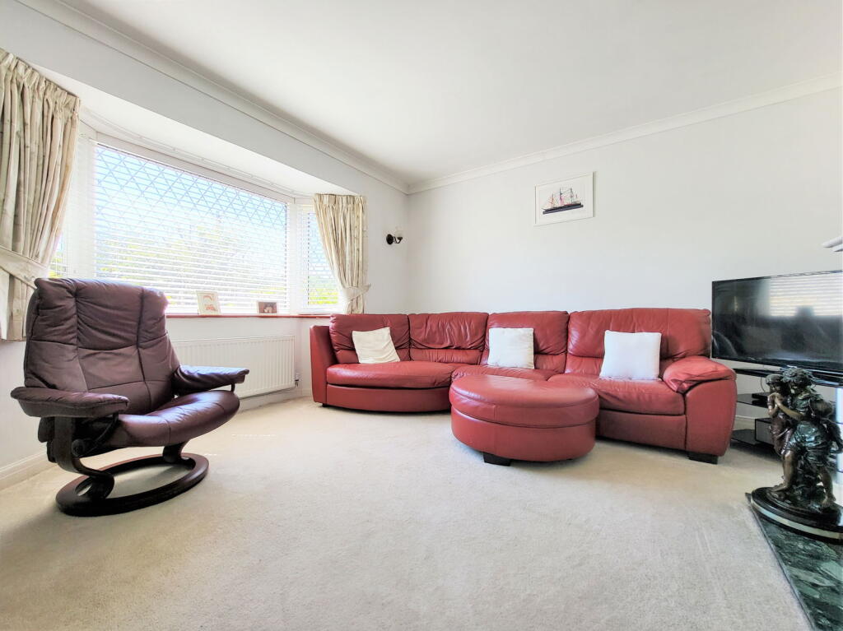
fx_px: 316
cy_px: 316
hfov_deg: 106.2
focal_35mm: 13
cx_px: 422
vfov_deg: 89.9
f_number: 2.2
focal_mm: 1.74
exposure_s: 1/100
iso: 40
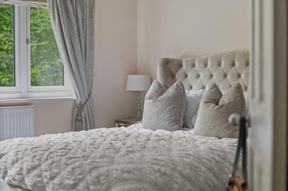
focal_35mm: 50
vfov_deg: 26.9
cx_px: 144
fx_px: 400
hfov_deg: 39.6
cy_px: 96
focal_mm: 50
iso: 400
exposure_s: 1/100
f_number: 1.8
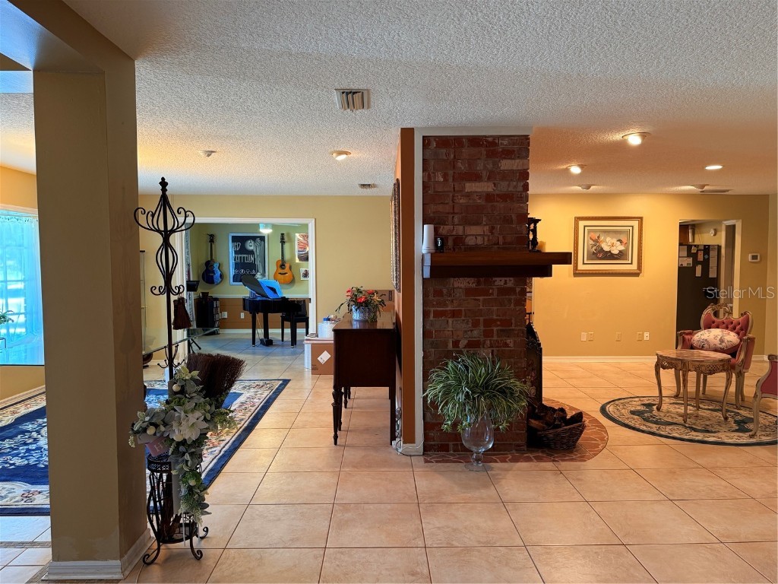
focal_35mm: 24
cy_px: 292
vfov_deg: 56.8
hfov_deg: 71.6
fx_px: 539
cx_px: 389
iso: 200
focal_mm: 6.76
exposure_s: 1/60
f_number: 1.78
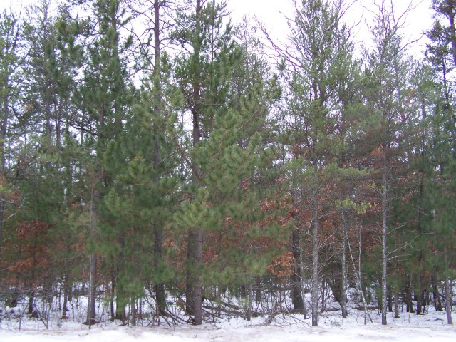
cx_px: 228
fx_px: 501
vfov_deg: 37.7
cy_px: 171
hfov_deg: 49.0
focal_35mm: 38
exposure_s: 1/160
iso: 160
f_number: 2.8
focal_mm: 6.3
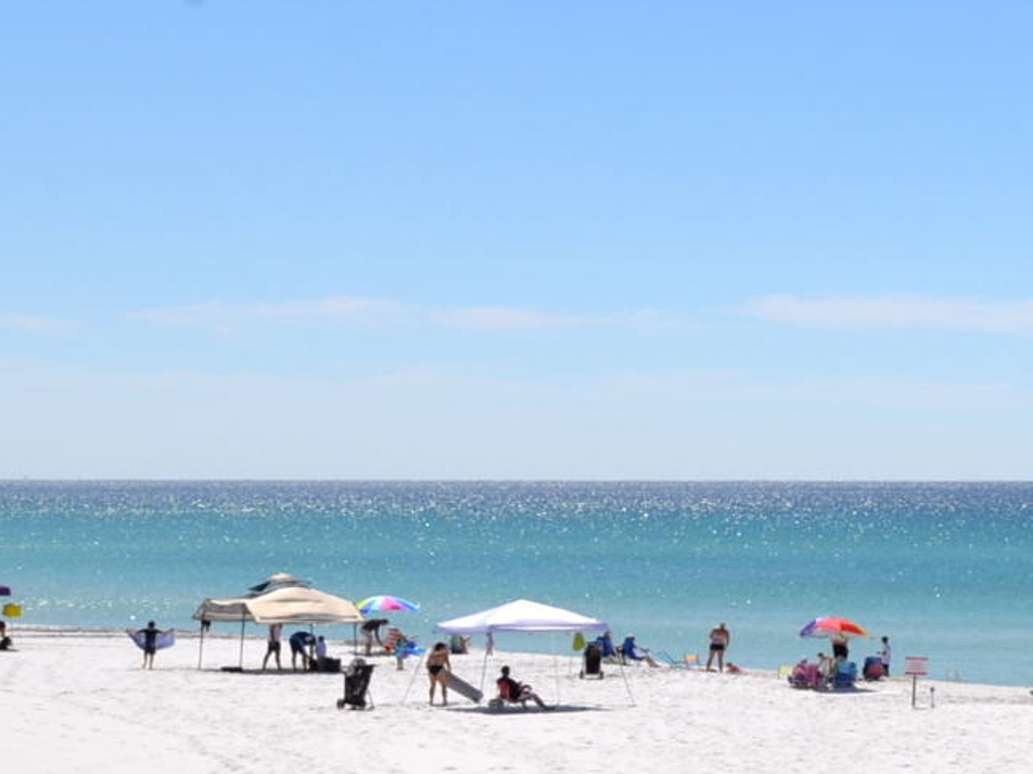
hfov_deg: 15.1
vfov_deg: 13.8
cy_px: 507
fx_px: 3192
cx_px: 2036
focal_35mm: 107
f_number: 13
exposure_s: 1/200
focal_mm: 24
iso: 100
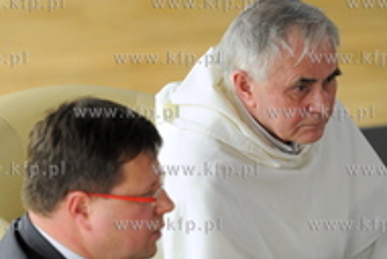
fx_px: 4518
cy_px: 196
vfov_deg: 3.3
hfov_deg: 4.9
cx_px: 277
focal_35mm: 420
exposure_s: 1/200
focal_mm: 200
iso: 3200
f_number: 2.8
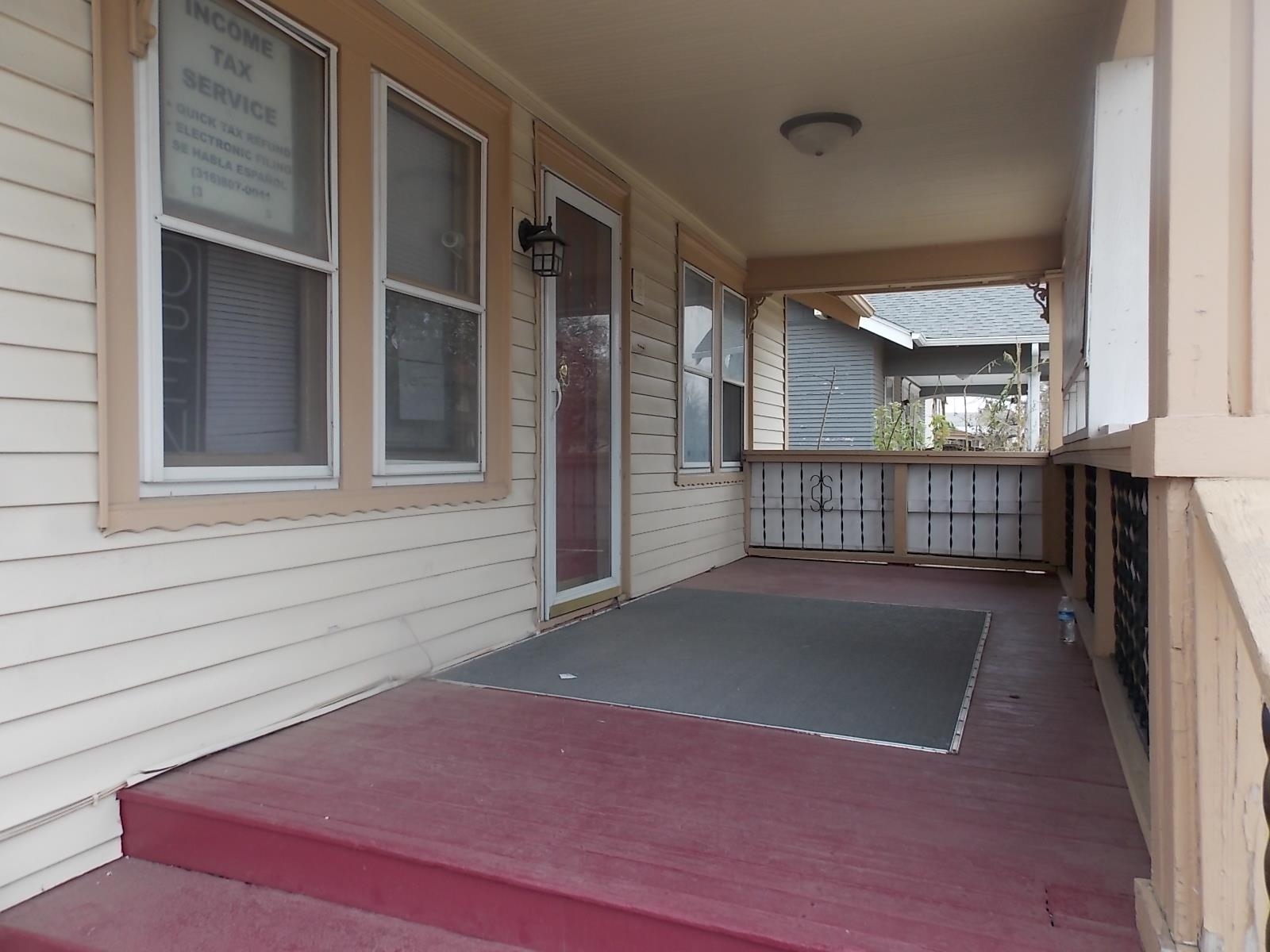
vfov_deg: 56.8
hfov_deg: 71.6
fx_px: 881
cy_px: 476
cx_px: 635
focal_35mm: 24
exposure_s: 1/100
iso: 80
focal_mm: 4.3
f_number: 3.1
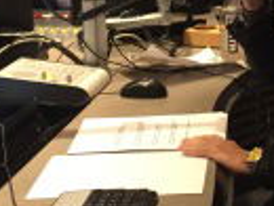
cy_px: -52
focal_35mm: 111
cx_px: 289
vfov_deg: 13.0
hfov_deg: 17.2
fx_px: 880
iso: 250
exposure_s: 1/25
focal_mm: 4.15
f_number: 2.2
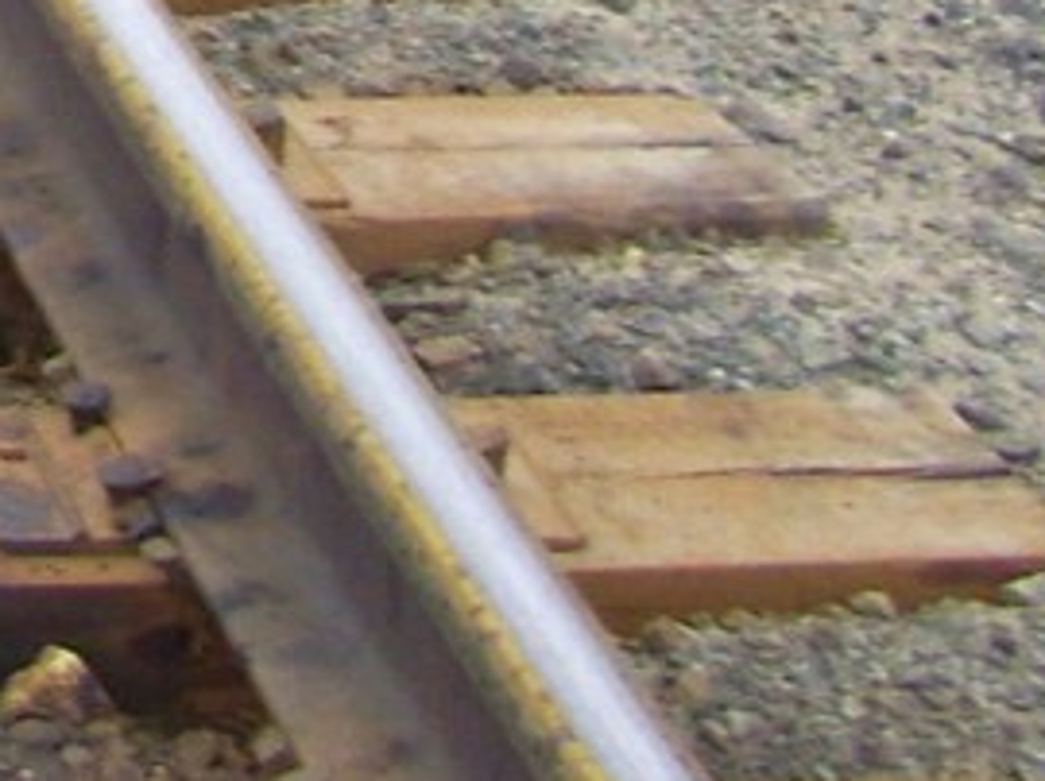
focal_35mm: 191
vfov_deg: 7.2
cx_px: -859
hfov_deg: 9.8
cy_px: -1274
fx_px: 5761
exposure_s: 1/50
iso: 100
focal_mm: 5.7
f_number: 2.9
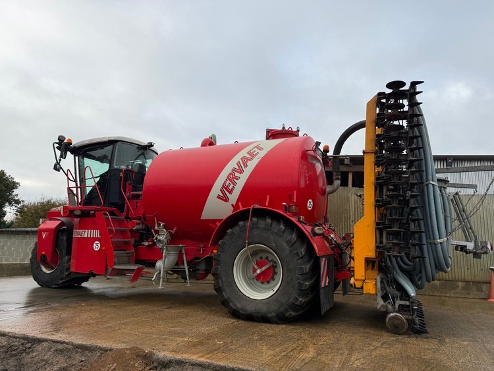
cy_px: 186
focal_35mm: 24
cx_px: 247
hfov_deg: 71.6
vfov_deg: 56.8
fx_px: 343
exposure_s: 1/1410
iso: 80
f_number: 1.78
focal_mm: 6.76
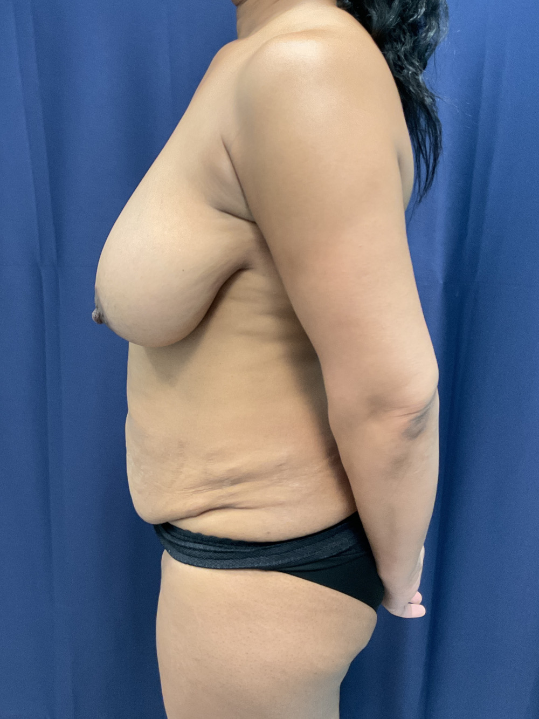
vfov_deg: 61.7
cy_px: 360
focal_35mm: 29
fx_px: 602
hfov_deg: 48.2
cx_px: 270
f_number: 1.8
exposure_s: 1/50
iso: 100
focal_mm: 3
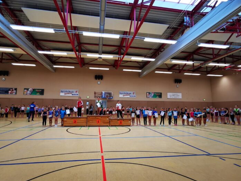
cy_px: 92
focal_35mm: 18
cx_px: 116
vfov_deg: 71.6
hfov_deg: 87.7
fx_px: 125
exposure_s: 1/50
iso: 125
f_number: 2.2
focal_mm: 2.26
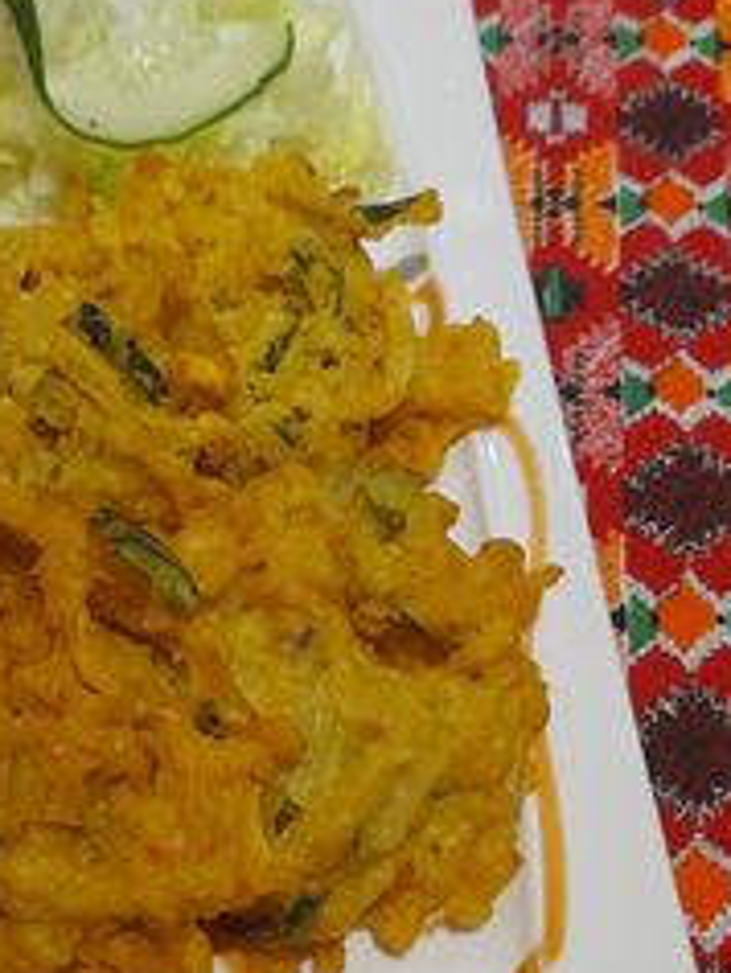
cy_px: 458
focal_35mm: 45
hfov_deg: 31.4
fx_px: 1266
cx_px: 148
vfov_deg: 42.0
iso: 320
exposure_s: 1/33
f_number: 2
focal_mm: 4.6
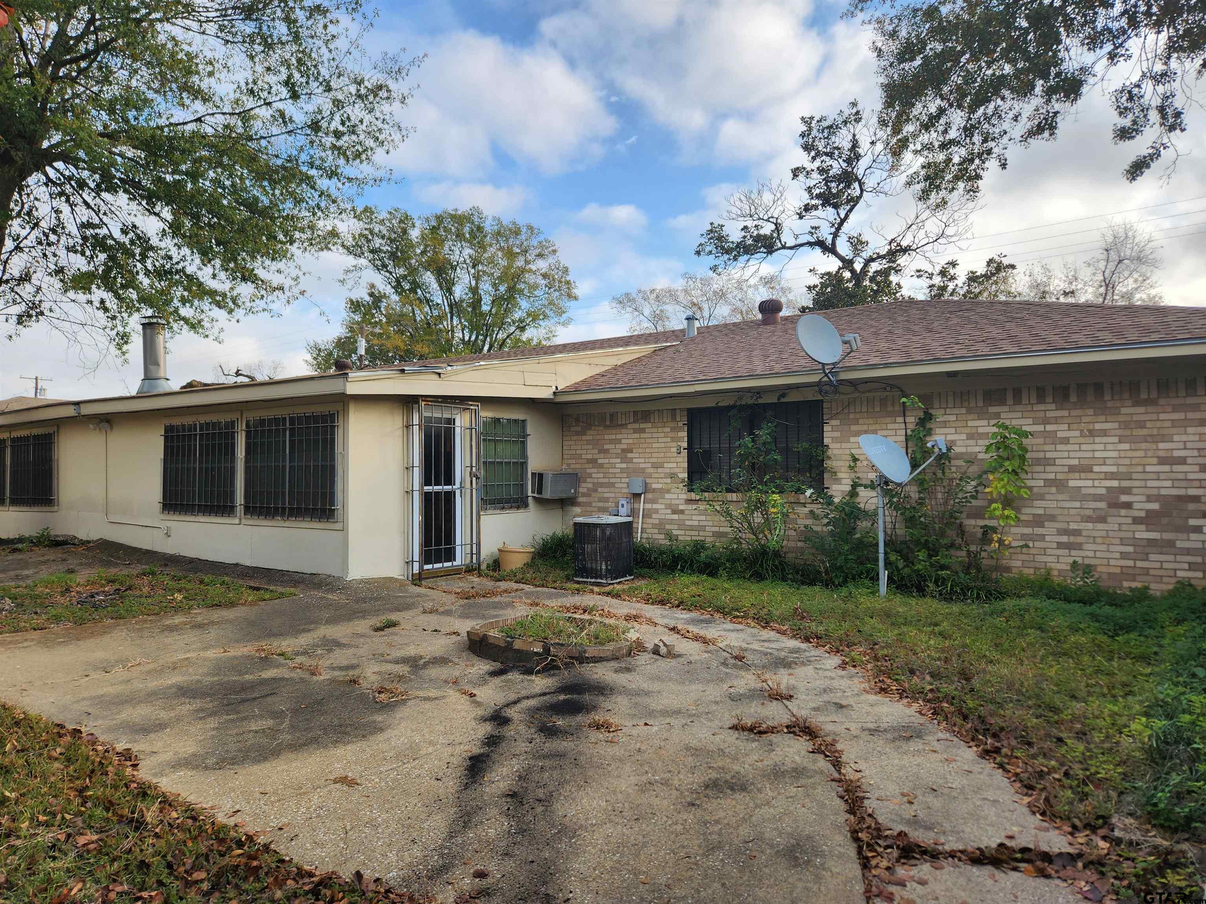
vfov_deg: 58.9
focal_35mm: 23
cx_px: 603
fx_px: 801
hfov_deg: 73.9
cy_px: 452
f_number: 1.8
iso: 20
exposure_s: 1/722
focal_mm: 5.4
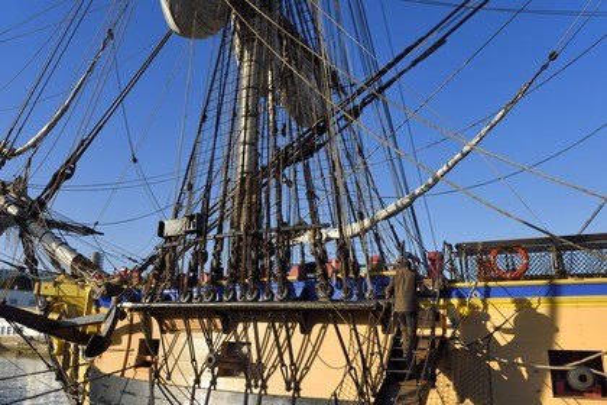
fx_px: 523
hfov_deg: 60.3
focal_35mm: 31
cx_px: 304
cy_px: 202
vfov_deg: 42.3
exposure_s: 1/250
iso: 200
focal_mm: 31
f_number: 11
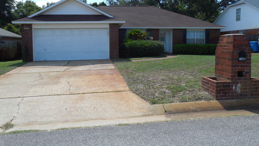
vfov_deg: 37.5
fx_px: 213
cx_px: 122
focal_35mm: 31
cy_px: 53
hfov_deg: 62.6
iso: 125
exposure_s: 1/1000
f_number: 3.3
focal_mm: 4.5
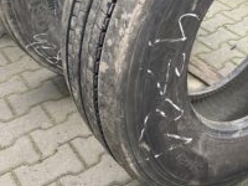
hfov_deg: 32.9
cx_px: 215
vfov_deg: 25.4
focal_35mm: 56
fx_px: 401
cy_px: 24
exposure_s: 1/111
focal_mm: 4.25
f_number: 1.8
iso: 125
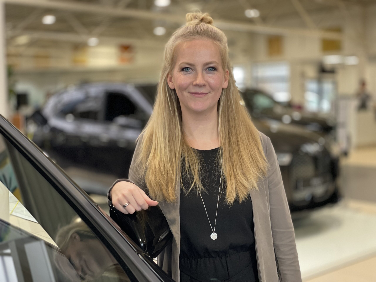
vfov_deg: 28.0
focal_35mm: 52
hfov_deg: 36.8
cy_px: 141
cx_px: 188
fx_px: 565
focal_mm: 6
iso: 200
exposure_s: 1/122
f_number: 2
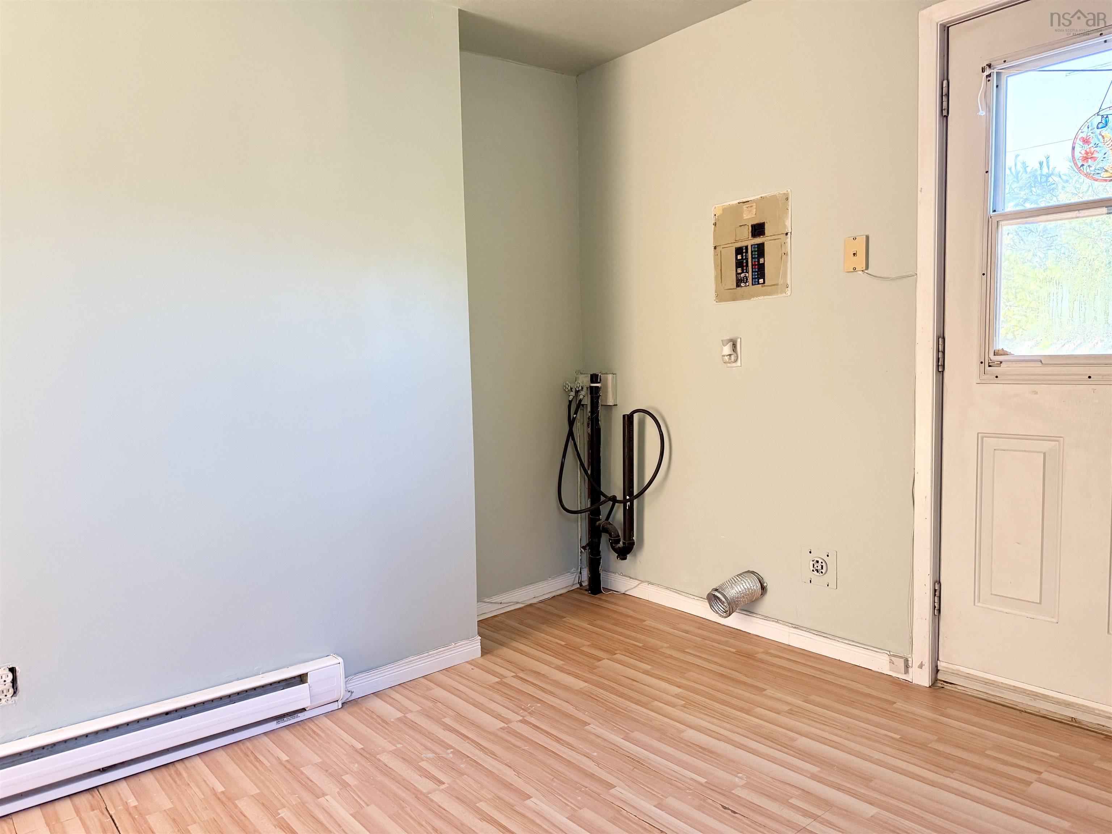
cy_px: 417
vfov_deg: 56.8
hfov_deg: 71.6
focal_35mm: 24
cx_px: 556
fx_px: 771
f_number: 1.78
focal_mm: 6.76
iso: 320
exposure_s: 1/120
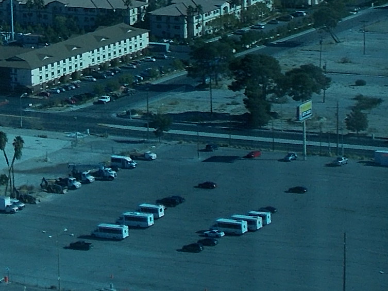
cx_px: -58
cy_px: -94
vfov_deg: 8.4
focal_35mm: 175
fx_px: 1962
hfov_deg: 11.1
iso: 80
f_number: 4.9
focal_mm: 10.3
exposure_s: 1/200
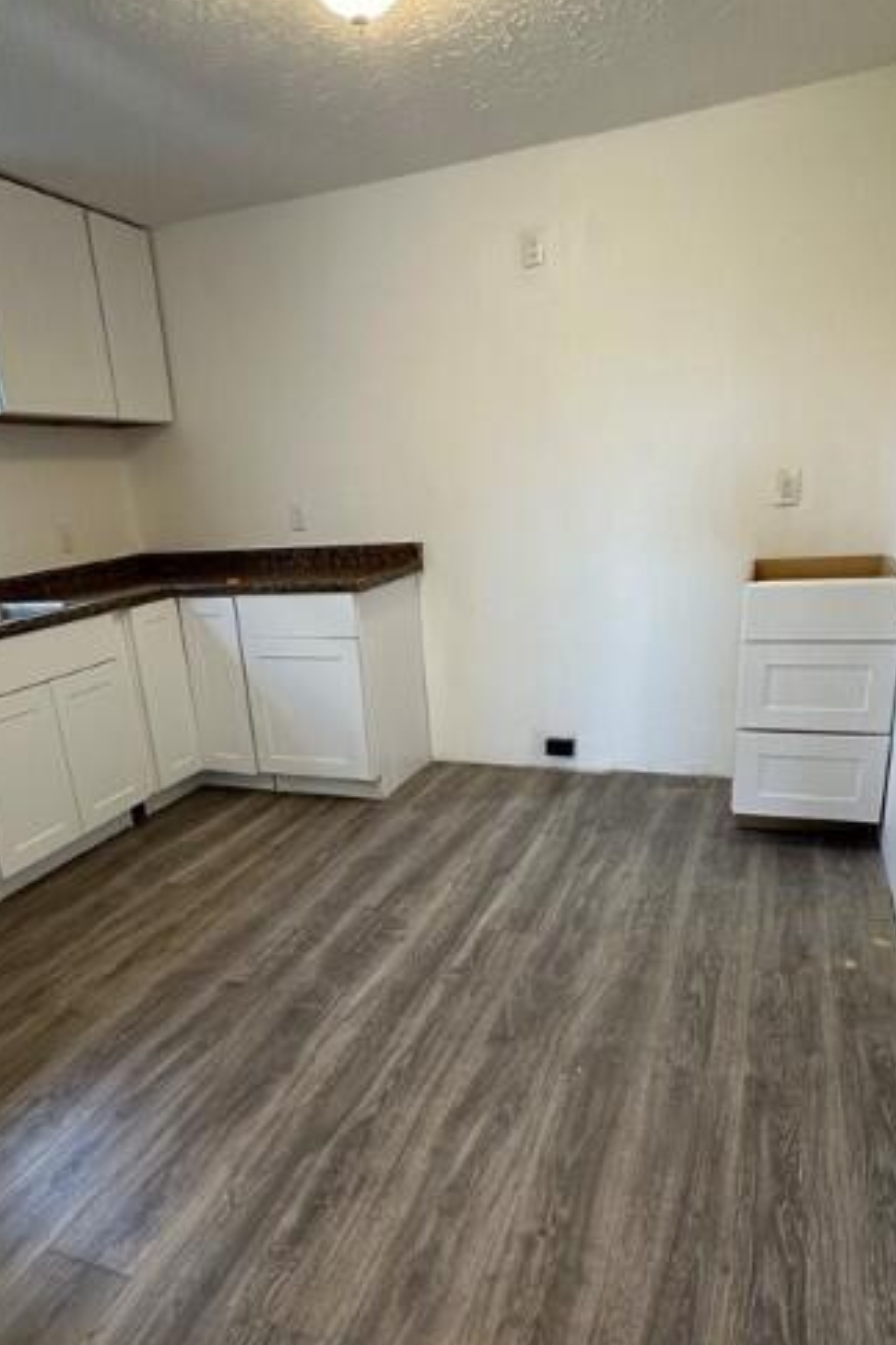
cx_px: 426
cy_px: 797
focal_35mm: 23
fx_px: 859
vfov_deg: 75.4
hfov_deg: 55.1
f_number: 2.2
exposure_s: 1/120
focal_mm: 2.22
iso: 250
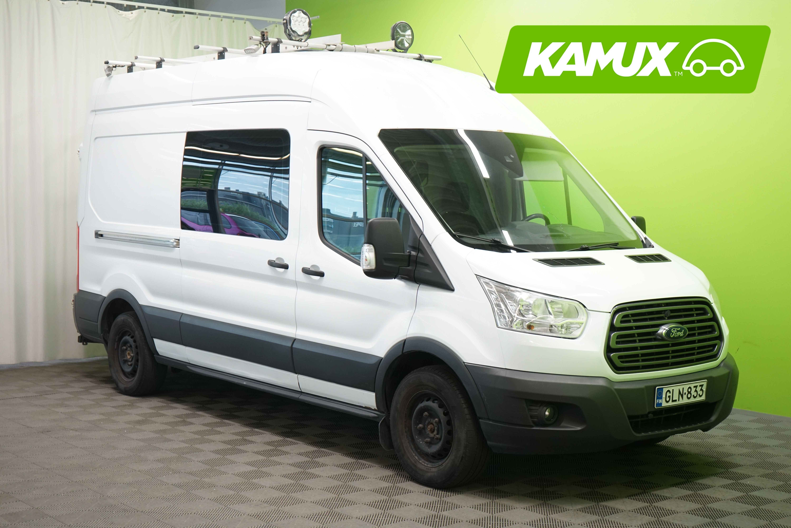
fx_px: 1099
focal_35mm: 50
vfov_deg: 27.0
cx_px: 396
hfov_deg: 39.6
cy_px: 264
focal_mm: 50
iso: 800
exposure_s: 1/40
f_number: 5.6
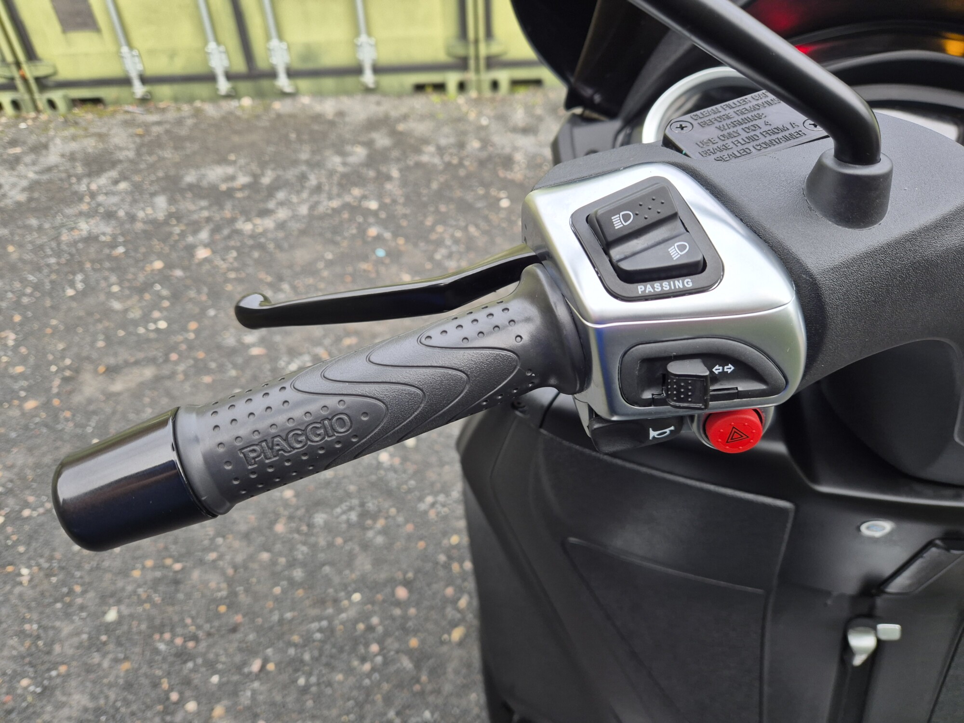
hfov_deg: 73.9
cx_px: 482
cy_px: 362
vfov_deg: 58.9
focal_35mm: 23
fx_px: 641
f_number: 1.8
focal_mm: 5.4
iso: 80
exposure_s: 1/180
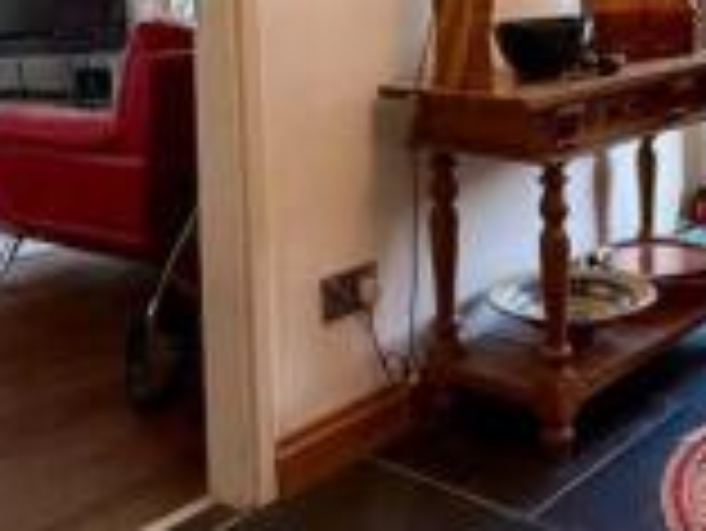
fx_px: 1061
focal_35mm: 52
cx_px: 537
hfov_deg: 35.9
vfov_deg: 26.6
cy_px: 2
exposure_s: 1/100
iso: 320
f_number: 2.2
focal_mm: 2.22
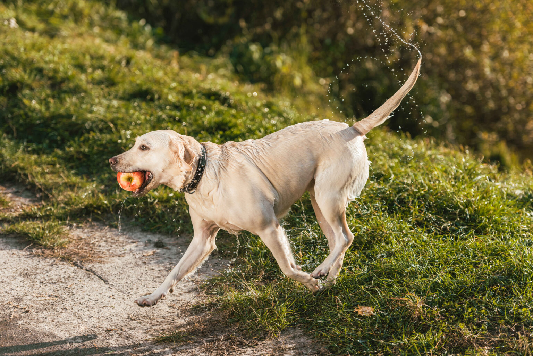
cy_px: 178
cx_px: 266
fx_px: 1629
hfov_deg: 18.6
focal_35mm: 110
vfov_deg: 12.5
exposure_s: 1/2000
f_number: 3.2
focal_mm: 110
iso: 200
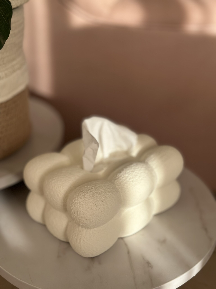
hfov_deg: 30.3
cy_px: 144
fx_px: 399
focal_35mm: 48
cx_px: 108
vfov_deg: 39.7
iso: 80
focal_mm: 6.86
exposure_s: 1/375
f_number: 1.78
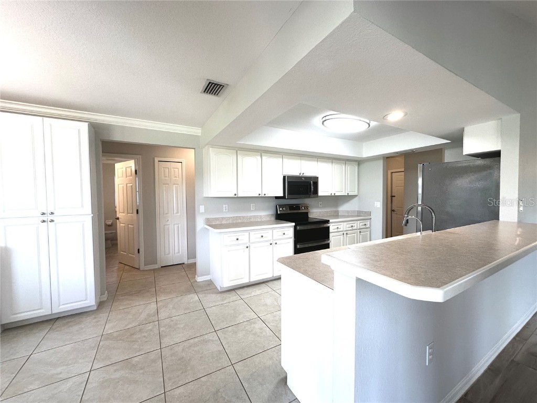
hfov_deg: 102.1
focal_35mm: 14
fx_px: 217
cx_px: 268
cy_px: 202
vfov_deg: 85.7
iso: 125
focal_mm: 2.22
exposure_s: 1/120
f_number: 2.2
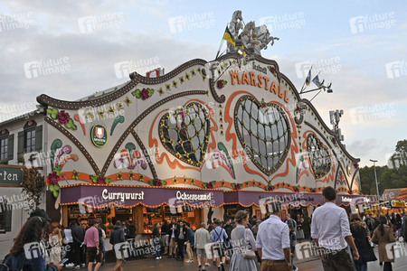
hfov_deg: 53.1
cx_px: 204
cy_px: 136
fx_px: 407
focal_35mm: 36
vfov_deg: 36.9
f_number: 4
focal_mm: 24
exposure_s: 1/250
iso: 250
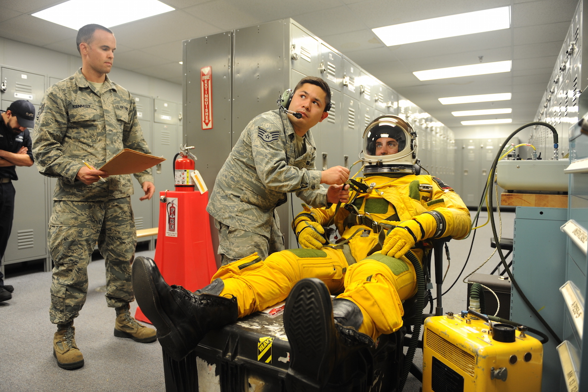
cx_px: 285
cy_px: 190
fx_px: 408
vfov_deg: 51.3
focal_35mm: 25
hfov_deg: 71.5
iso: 500
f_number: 2.8
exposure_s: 1/50
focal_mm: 24
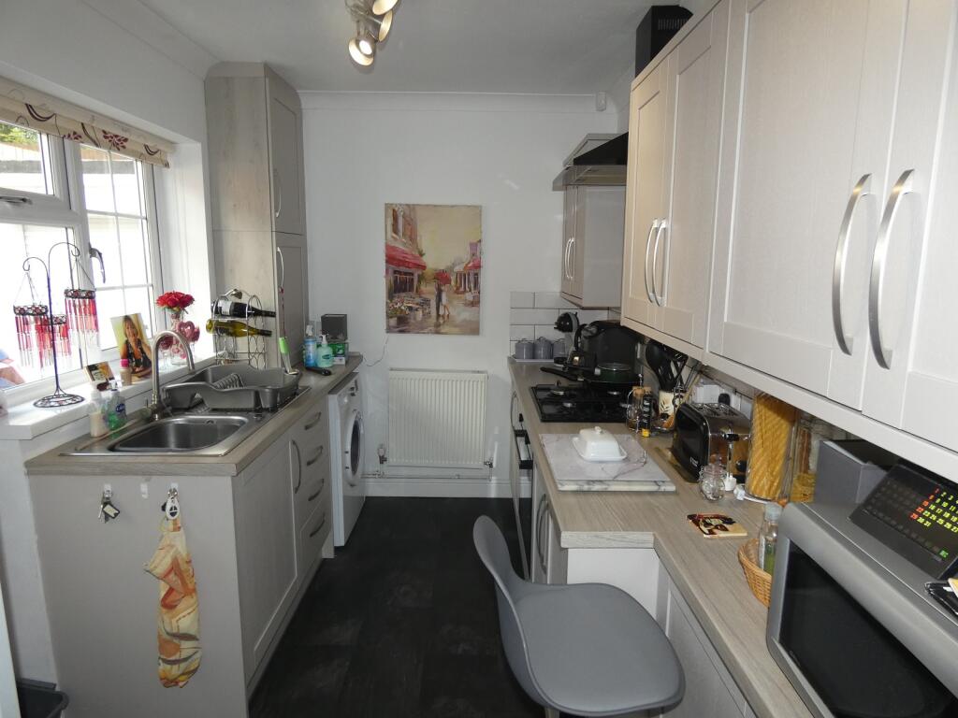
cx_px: 479
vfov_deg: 66.0
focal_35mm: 20
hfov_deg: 81.7
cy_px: 359
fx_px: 554
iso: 200
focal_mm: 3.6
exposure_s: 1/125
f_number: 2.8
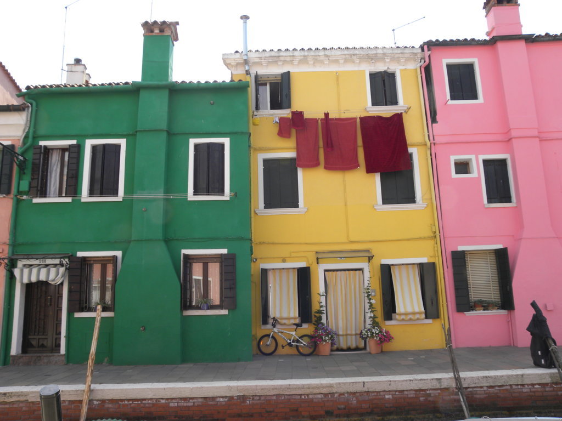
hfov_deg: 61.7
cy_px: 210
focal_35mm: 29
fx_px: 471
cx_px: 281
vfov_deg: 48.2
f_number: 4.5
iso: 64
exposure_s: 1/200
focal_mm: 5.2
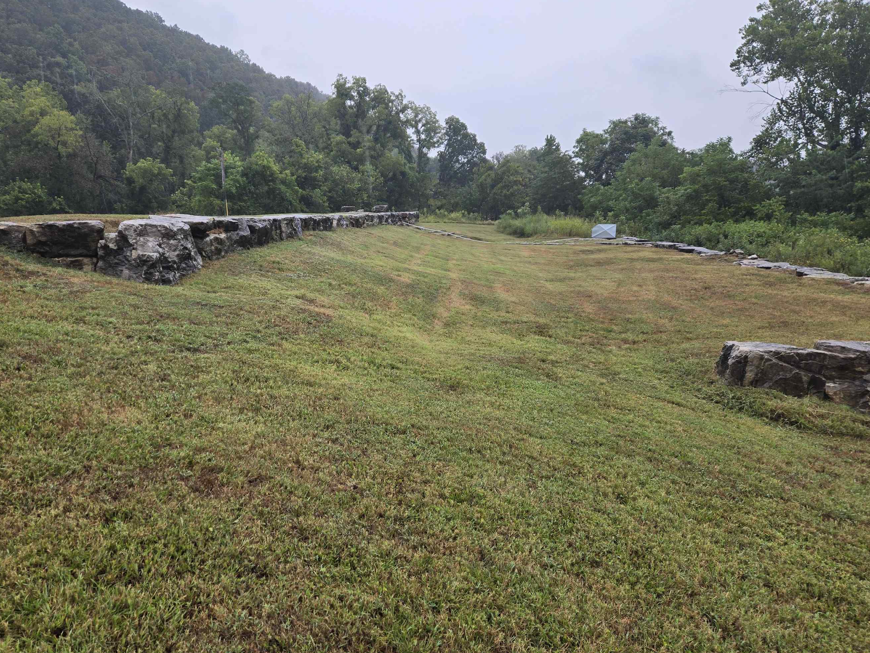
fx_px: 679
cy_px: 316
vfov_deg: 51.3
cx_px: 382
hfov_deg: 65.1
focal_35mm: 27
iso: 25
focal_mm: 5.4
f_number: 1.8
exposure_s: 1/186
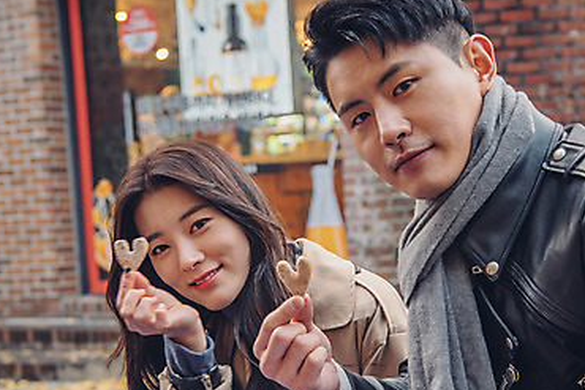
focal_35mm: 81
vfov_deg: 16.7
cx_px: 352
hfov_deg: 25.0
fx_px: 1317
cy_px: 311
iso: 250
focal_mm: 50
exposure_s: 1/30
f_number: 4.5
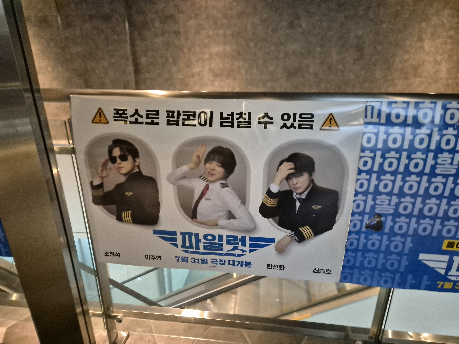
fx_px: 305
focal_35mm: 23
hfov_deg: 73.9
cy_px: 172
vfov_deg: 58.9
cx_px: 230
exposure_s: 1/60
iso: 1600
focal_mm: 5.4
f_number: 1.8
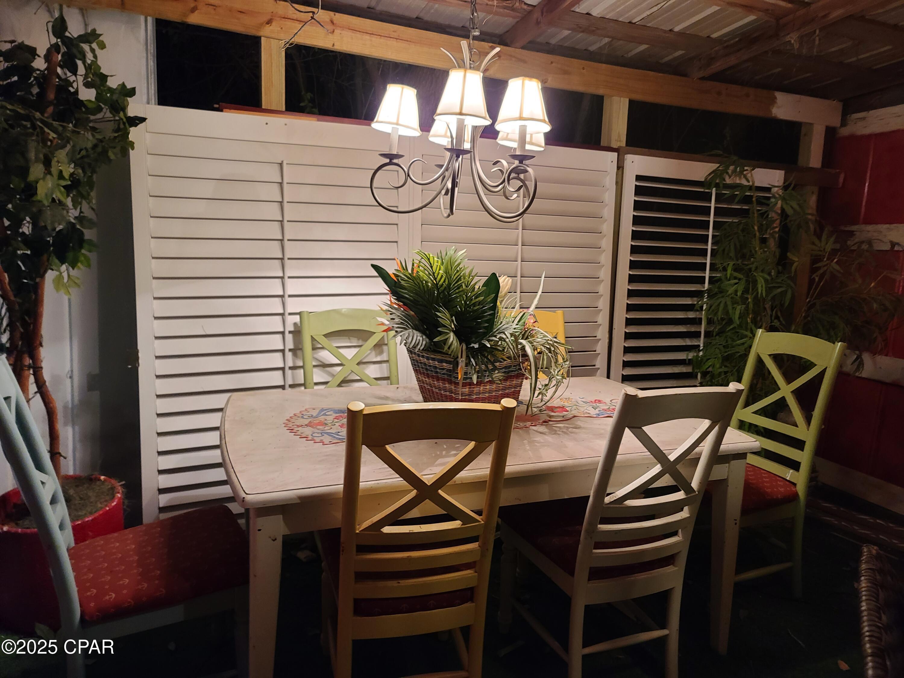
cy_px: 339
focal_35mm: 25
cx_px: 452
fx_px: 653
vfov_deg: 54.9
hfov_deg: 69.4
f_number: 1.8
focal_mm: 7
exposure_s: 1/40
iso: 250
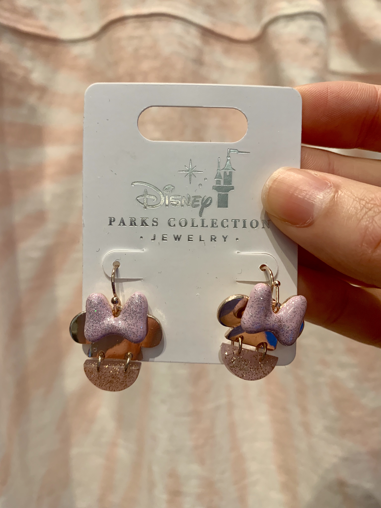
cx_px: 190
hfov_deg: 53.1
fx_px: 382
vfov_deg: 67.3
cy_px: 254
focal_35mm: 26
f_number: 1.8
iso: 100
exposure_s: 1/60
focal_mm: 4.25
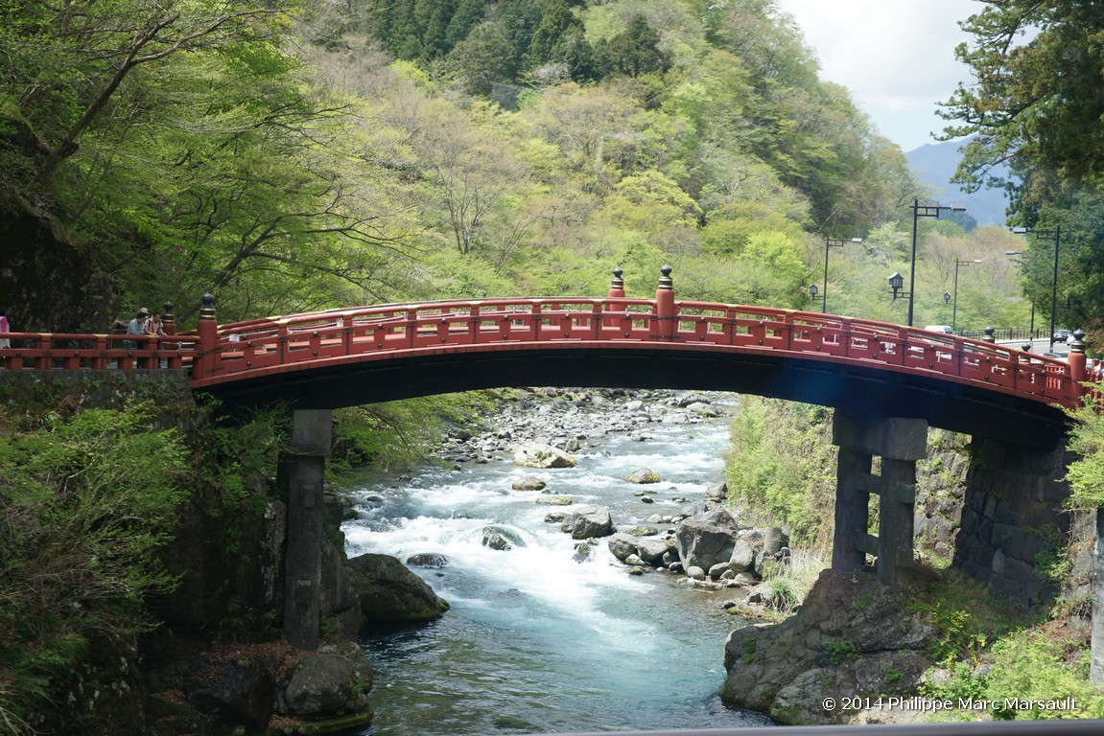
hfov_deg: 36.2
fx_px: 1687
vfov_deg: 24.6
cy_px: 368
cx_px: 552
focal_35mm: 55
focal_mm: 55
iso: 400
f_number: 7.1
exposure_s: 1/80
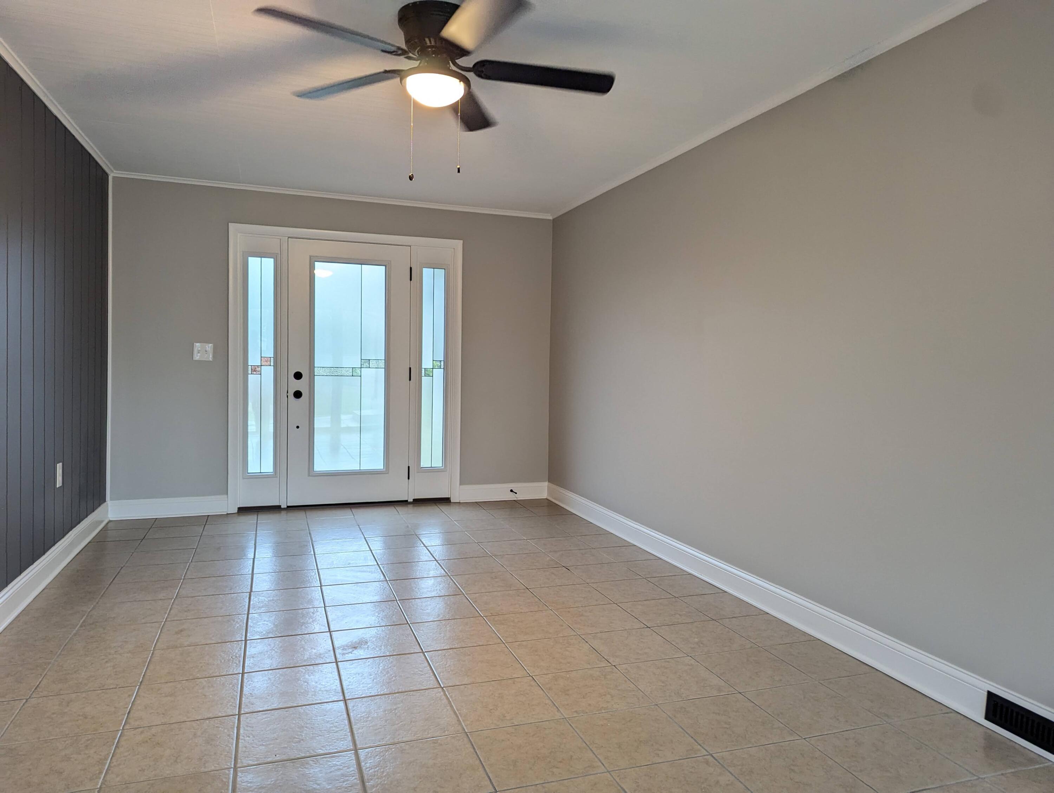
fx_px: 732
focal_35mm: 24
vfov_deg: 56.9
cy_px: 396
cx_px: 527
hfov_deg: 71.5
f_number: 1.85
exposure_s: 1/60
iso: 365
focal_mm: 6.81
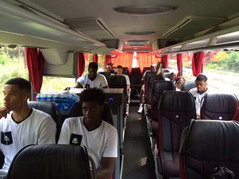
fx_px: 200
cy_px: 90
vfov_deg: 48.2
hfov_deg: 61.7
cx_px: 120
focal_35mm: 29
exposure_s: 1/33
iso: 80
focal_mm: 4.15
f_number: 2.2
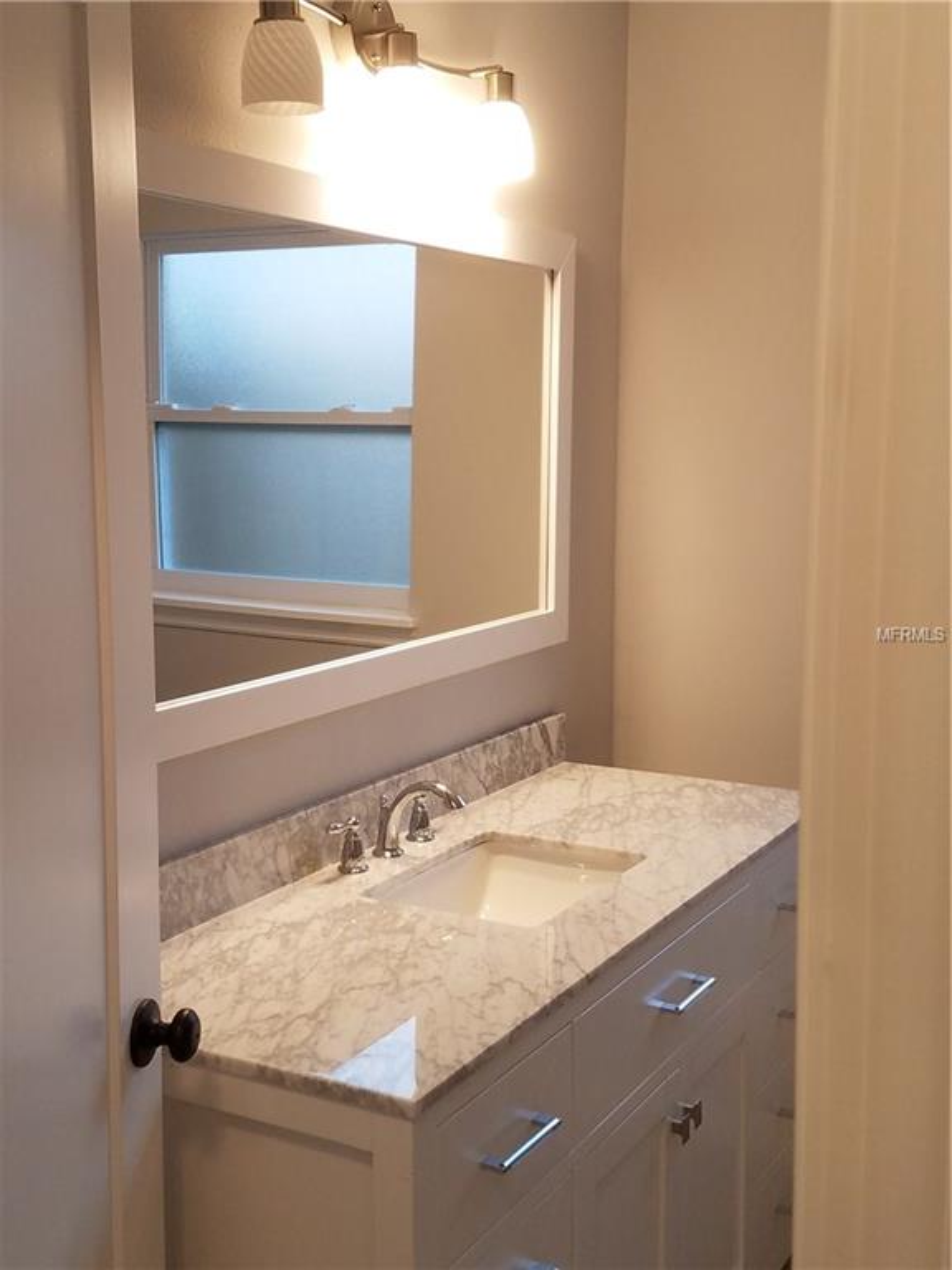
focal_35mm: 26
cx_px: 476
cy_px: 635
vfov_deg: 67.3
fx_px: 953
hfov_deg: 53.1
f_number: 1.7
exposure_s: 1/60
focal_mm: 4.2
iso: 80
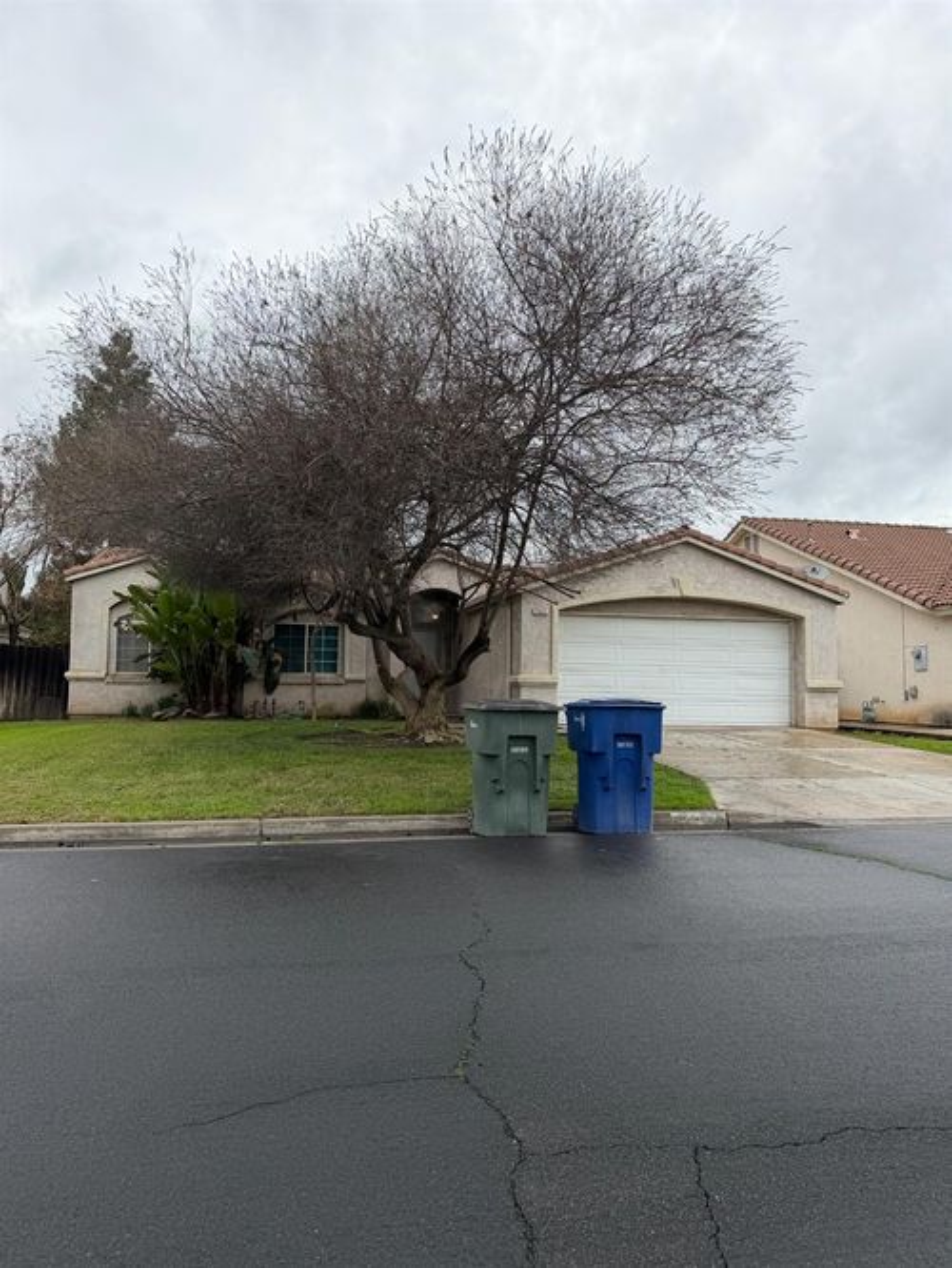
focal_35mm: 24
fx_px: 879
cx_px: 476
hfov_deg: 56.8
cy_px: 634
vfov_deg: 71.6
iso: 80
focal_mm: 6.76
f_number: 1.78
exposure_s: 1/1653
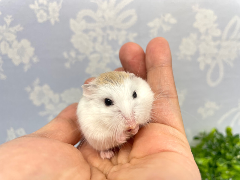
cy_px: 90
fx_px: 180
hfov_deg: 67.3
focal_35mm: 26
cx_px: 120
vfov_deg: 53.1
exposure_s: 1/100
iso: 100
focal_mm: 4.2
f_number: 1.6
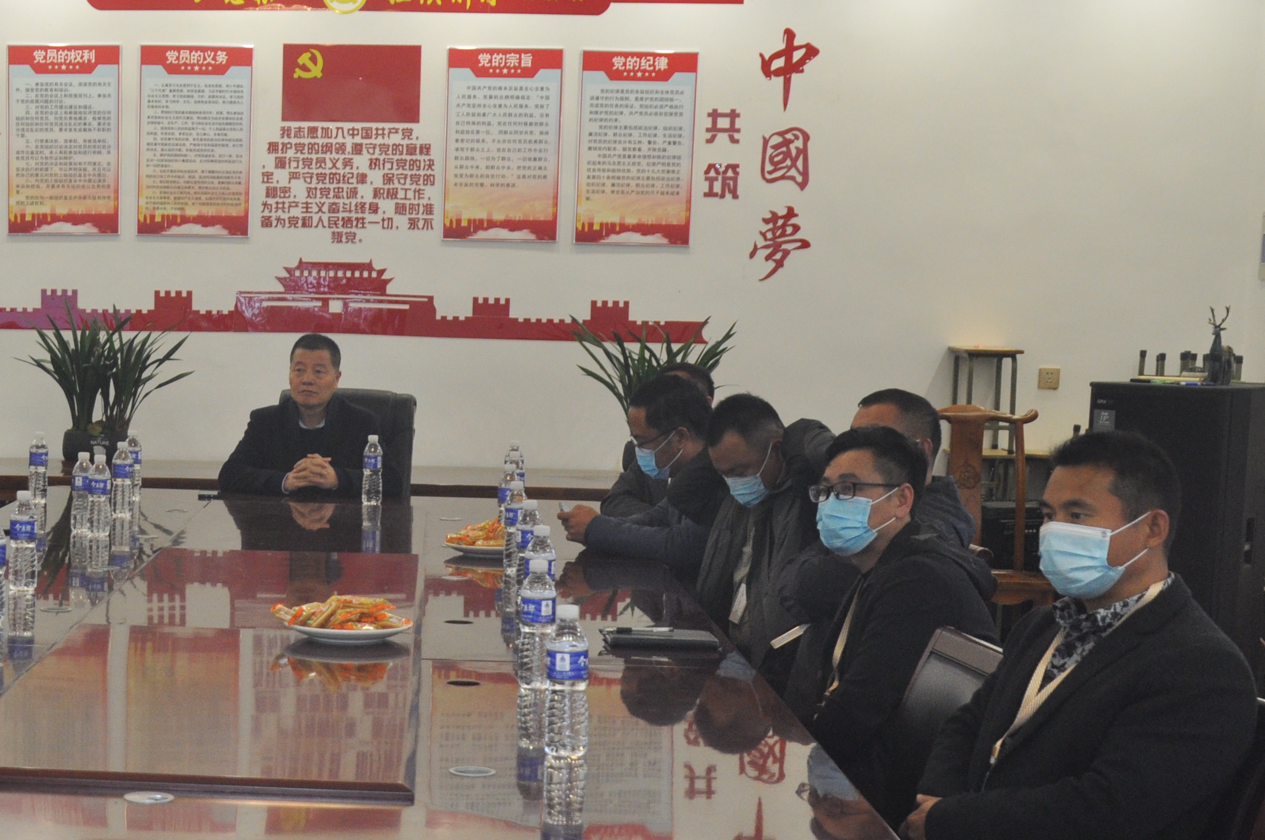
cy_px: 473
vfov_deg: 19.4
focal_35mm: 70
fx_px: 2454
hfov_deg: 27.7
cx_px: 104
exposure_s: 1/50
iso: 800
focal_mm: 25
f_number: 4
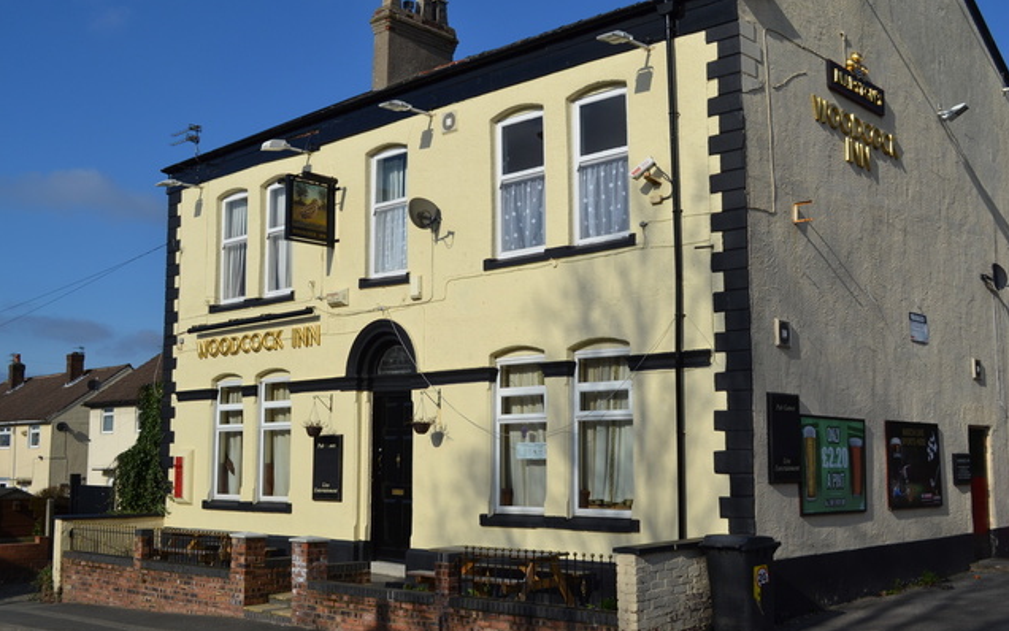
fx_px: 1100
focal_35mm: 40
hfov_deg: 49.3
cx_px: 504
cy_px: 307
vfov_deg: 32.0
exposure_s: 1/320
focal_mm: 26
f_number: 9
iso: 100
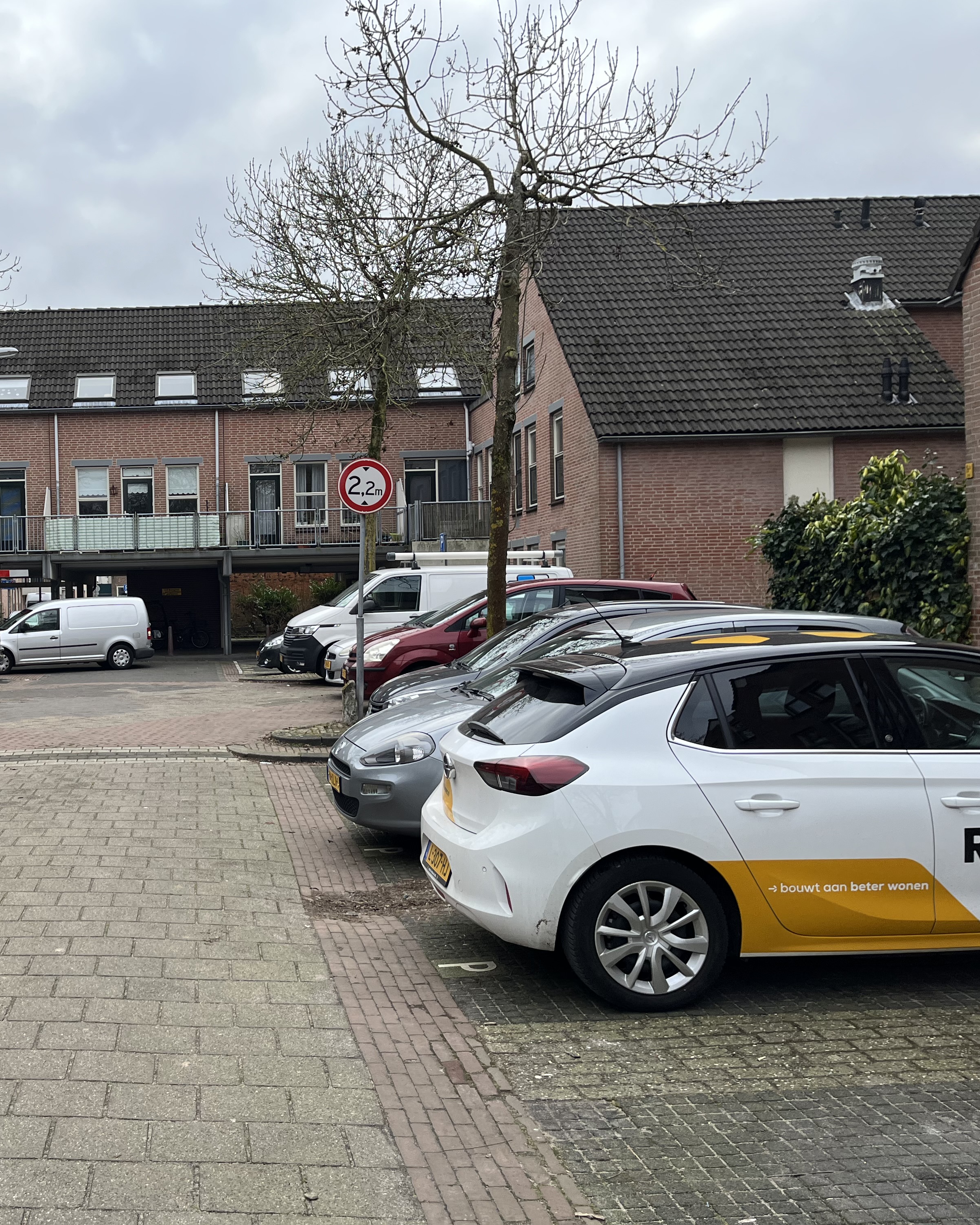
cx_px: 176
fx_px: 1233
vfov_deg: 52.8
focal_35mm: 34
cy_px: 611
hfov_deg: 41.2
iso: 50
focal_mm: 5.1
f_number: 1.6
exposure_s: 1/943
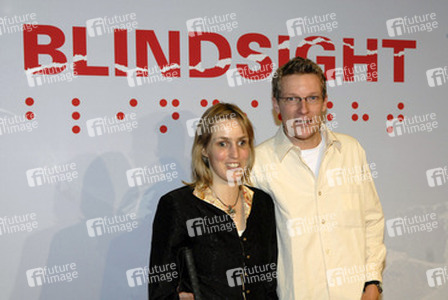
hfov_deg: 30.5
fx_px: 822
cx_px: 224
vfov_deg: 20.7
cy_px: 150
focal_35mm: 66
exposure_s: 1/100
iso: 500
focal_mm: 44
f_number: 5.6
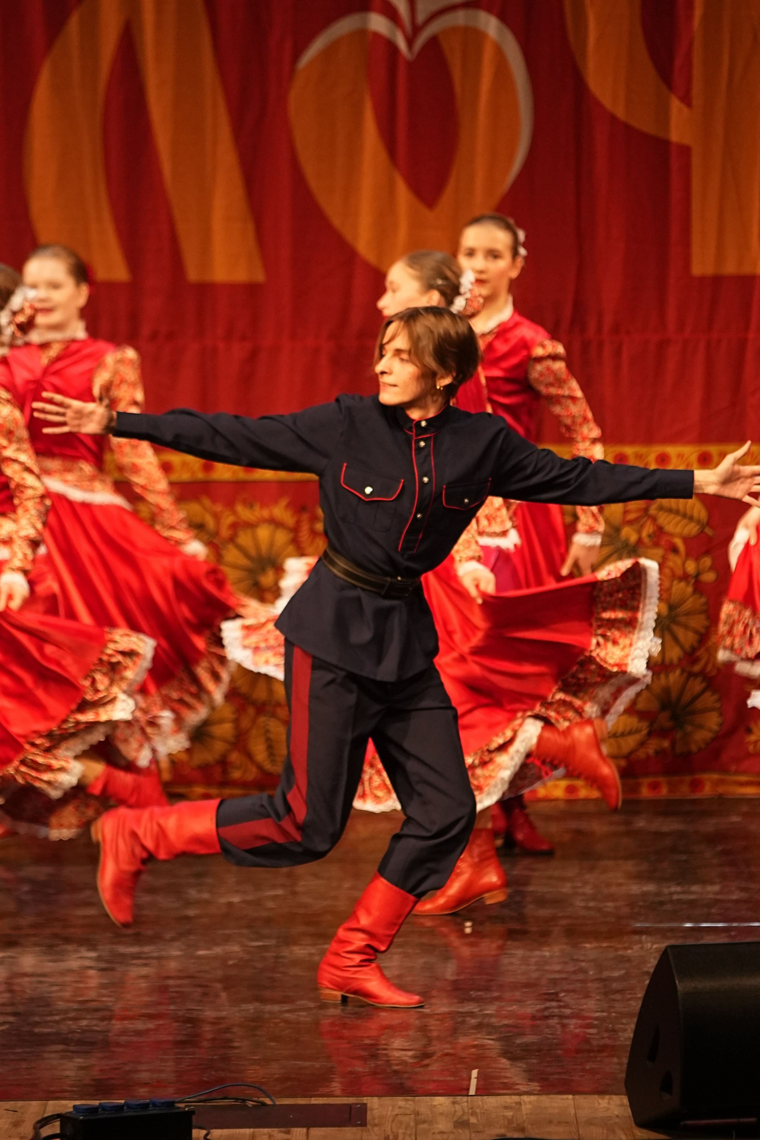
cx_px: 380
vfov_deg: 8.3
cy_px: 570
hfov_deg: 5.6
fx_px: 7821
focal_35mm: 247
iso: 2000
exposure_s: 1/400
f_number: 2.8
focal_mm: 165
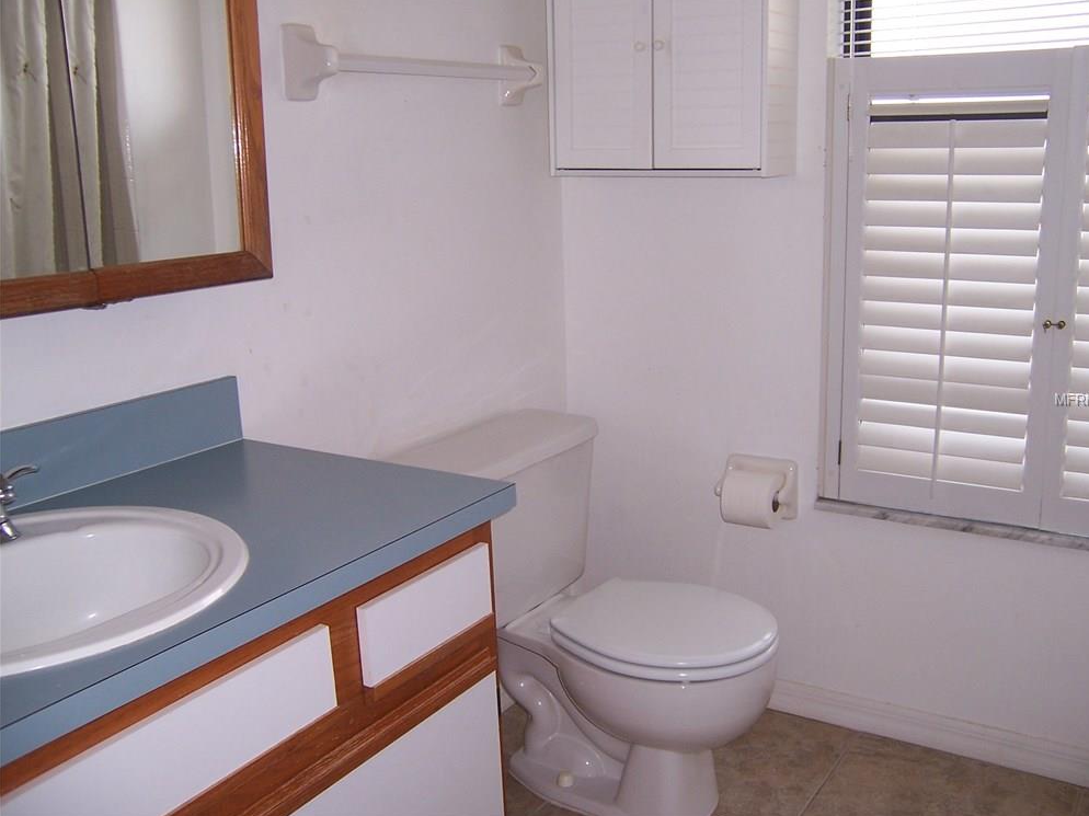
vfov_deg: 41.8
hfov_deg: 54.0
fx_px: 1069
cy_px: 400
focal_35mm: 34
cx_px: 560
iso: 80
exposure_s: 1/60
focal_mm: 5.5
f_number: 2.8
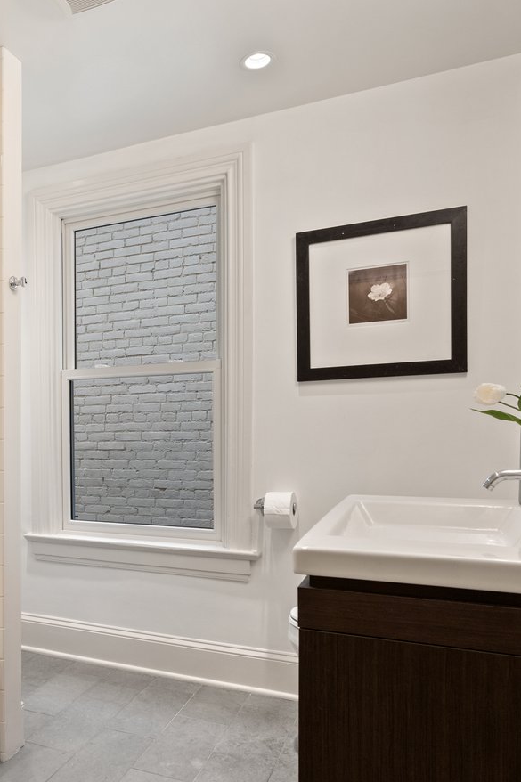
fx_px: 608
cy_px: 411
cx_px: 87
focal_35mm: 28
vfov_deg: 65.4
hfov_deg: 43.7
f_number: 10
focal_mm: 16
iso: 500
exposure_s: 1/8
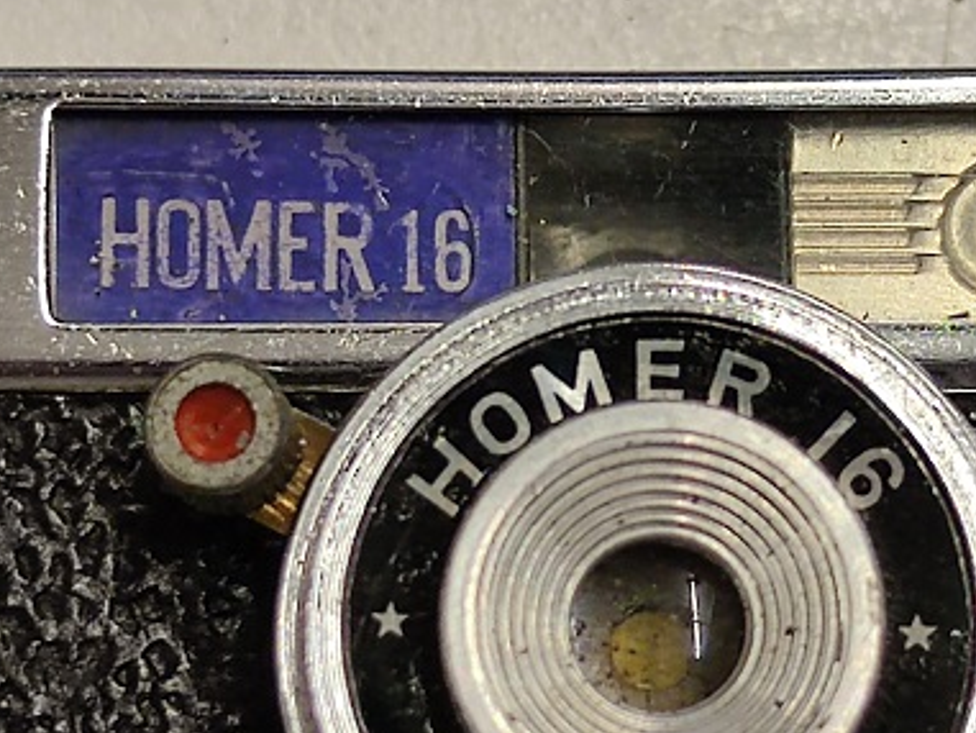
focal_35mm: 207
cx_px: 607
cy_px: 548
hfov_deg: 9.6
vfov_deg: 7.2
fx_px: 5838
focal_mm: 6.72
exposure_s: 1/50
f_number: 1.69
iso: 169
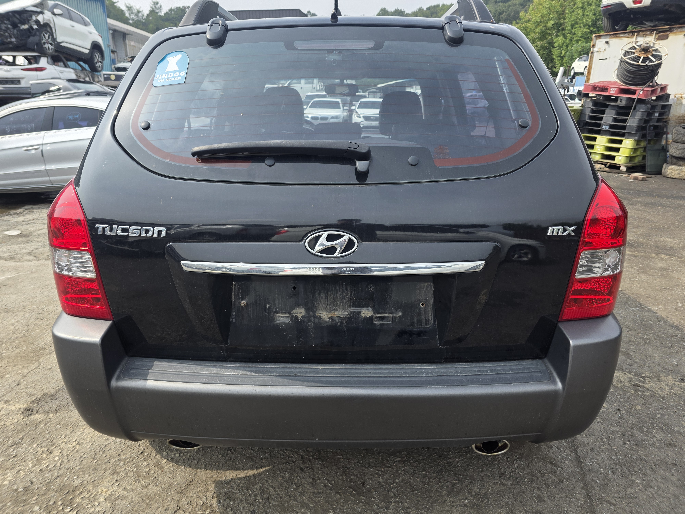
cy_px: 257
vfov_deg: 58.9
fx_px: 455
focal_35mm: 23
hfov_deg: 73.9
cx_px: 342
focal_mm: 6.3
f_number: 1.7
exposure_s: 1/2365
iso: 80
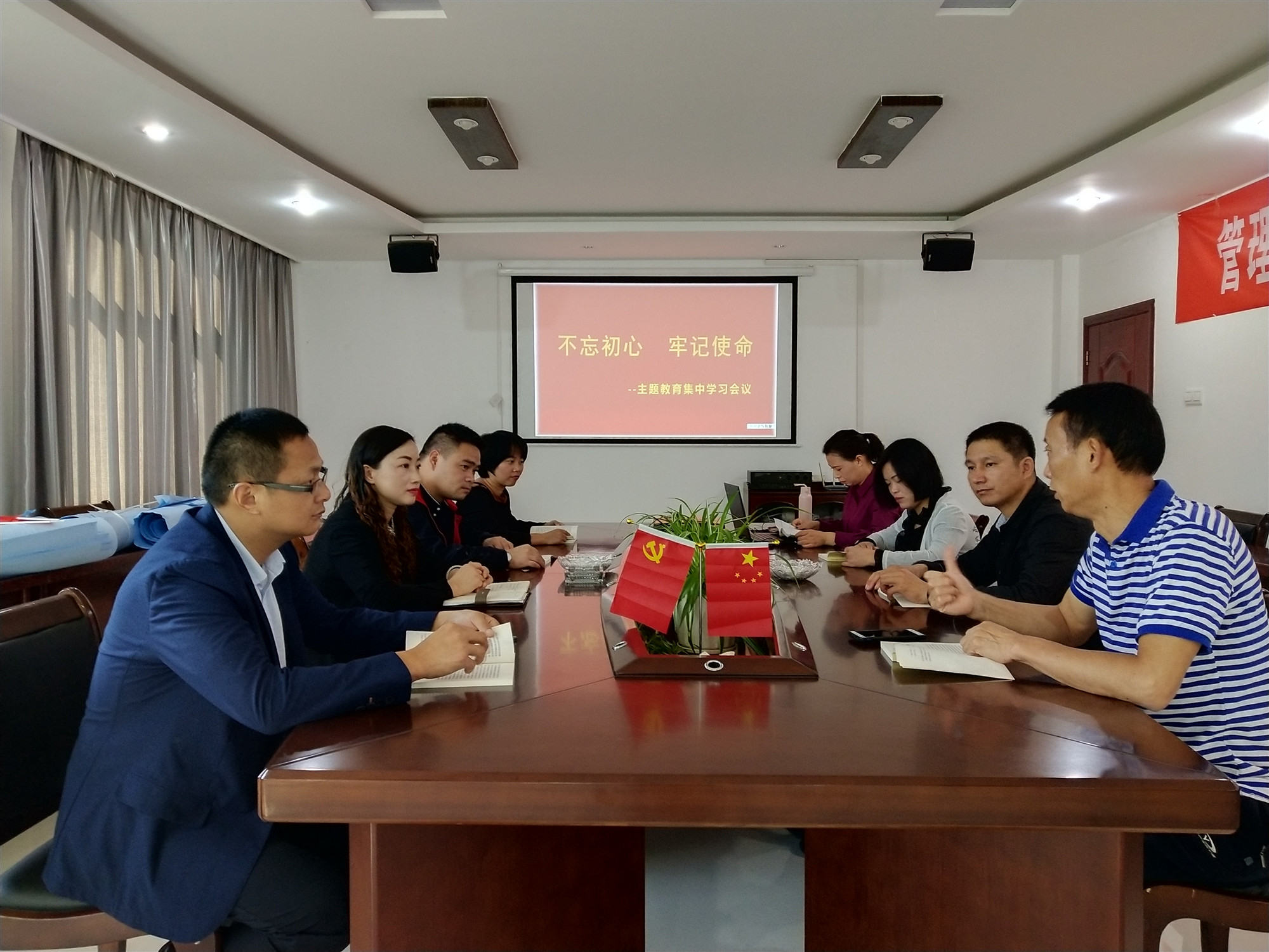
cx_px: 634
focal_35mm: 30
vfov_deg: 46.8
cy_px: 476
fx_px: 1100
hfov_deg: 60.0
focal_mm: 3.95
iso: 267
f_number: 1.8
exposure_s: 1/50
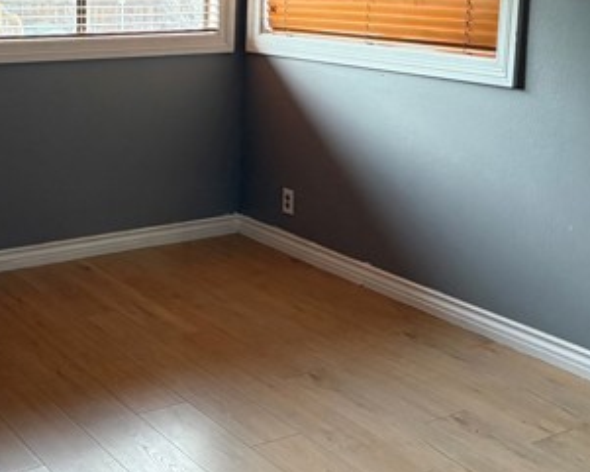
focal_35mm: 54
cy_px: 108
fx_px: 943
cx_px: 133
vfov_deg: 27.7
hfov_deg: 33.9
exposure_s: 1/60
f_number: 1.6
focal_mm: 5.96
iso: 320
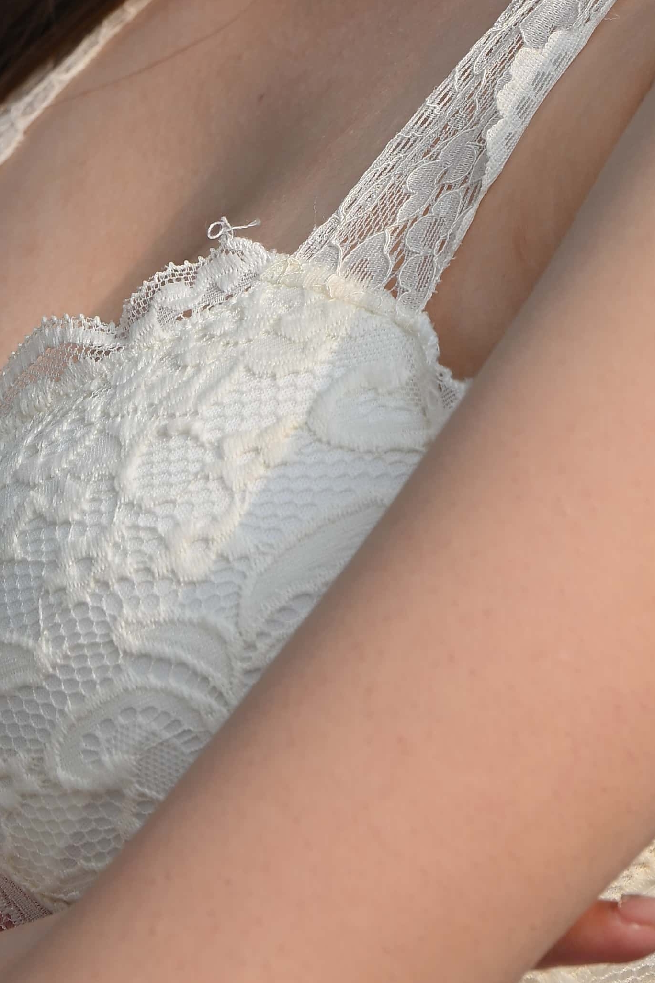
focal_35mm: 503
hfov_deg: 2.7
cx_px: 397
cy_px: -17
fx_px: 13727
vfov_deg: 4.1
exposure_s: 1/800
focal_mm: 125
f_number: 5
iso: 140
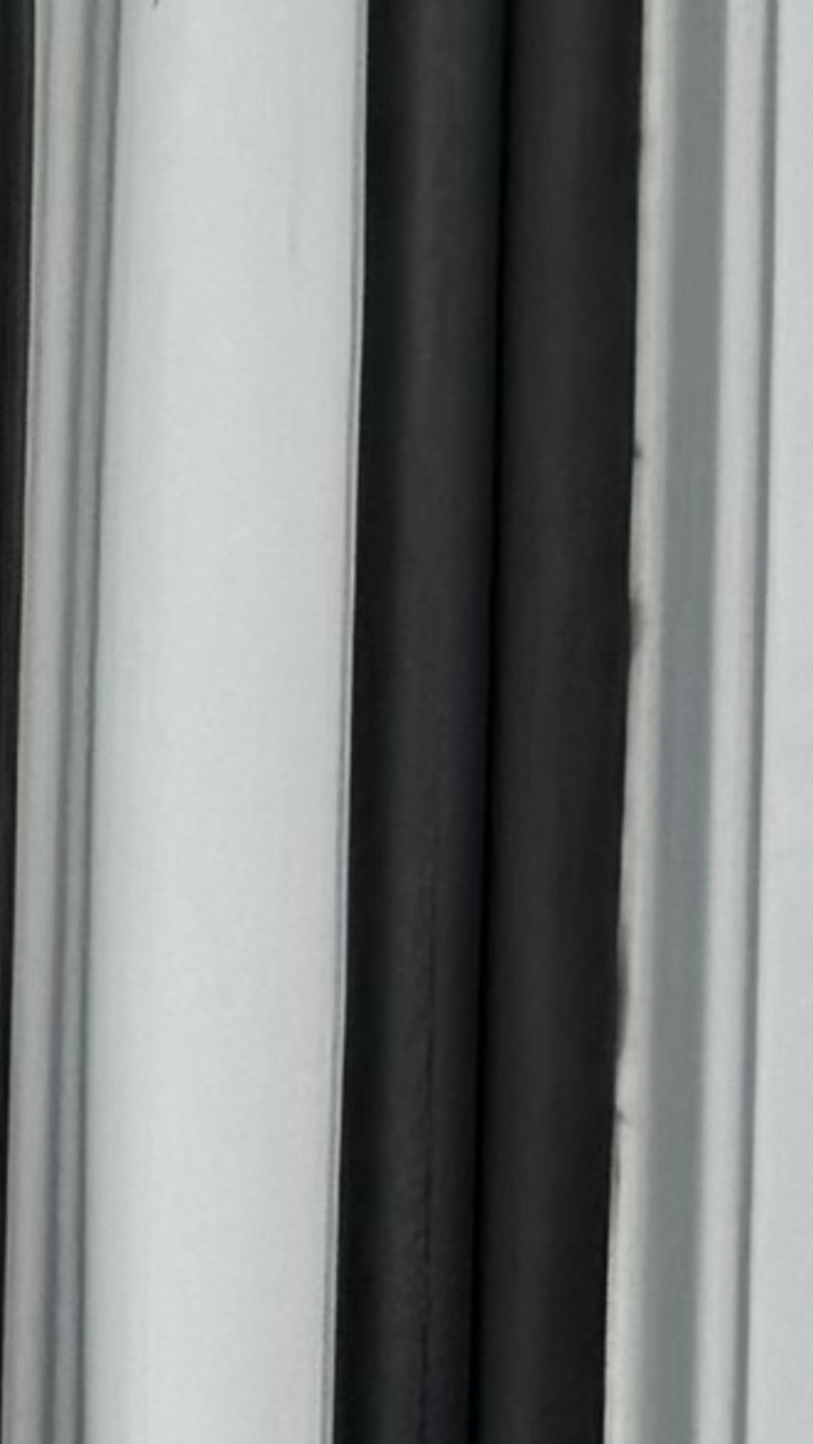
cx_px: -1474
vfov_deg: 8.0
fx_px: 9729
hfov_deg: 4.6
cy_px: 3261
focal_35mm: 254
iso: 80
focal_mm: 6.76
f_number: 1.78
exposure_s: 1/4310
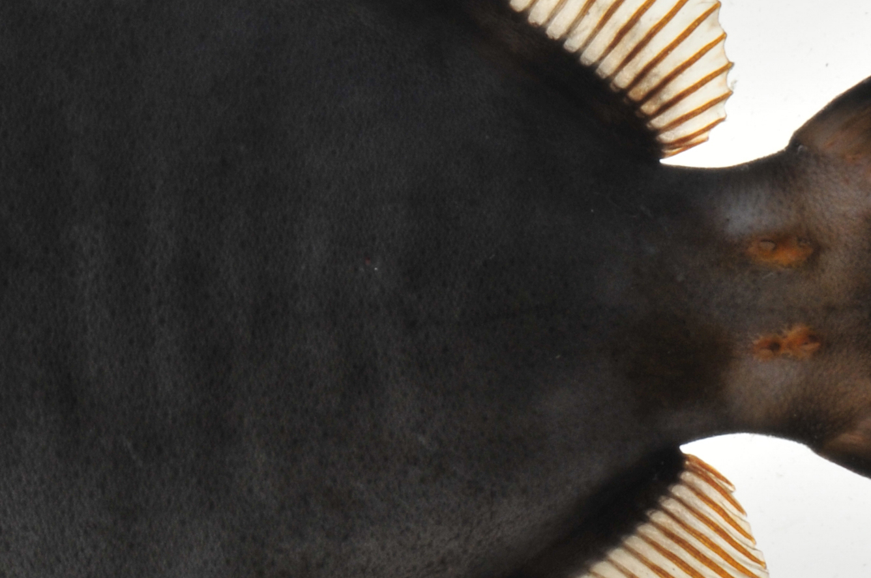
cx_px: -57
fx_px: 12216
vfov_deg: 2.7
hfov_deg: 4.1
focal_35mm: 506
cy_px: 235
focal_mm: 105
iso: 200
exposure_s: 1/60
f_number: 22
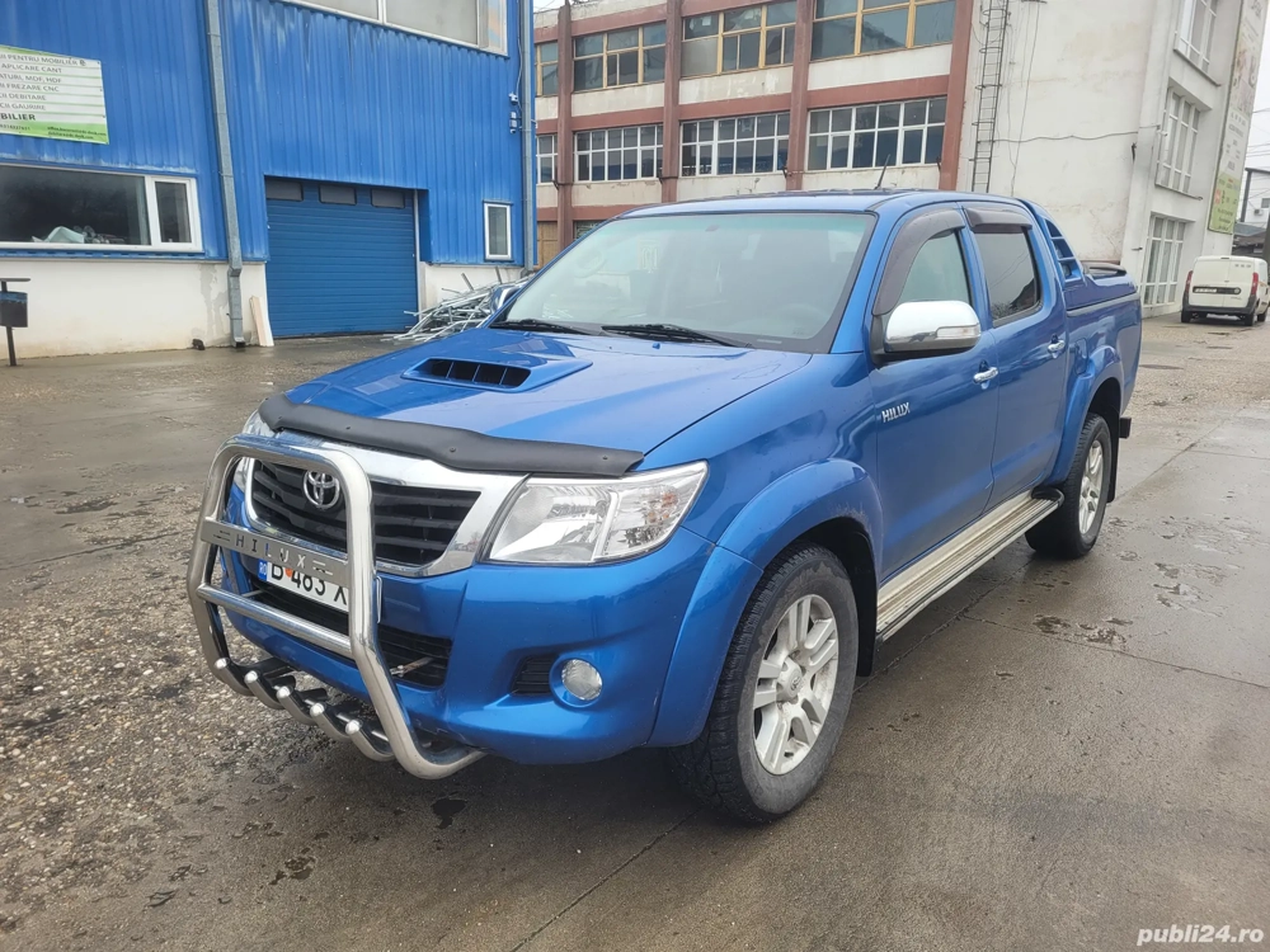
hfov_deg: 67.3
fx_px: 954
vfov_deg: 53.1
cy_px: 476
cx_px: 635
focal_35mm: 26
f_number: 1.8
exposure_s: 1/355
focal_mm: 5.4
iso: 40
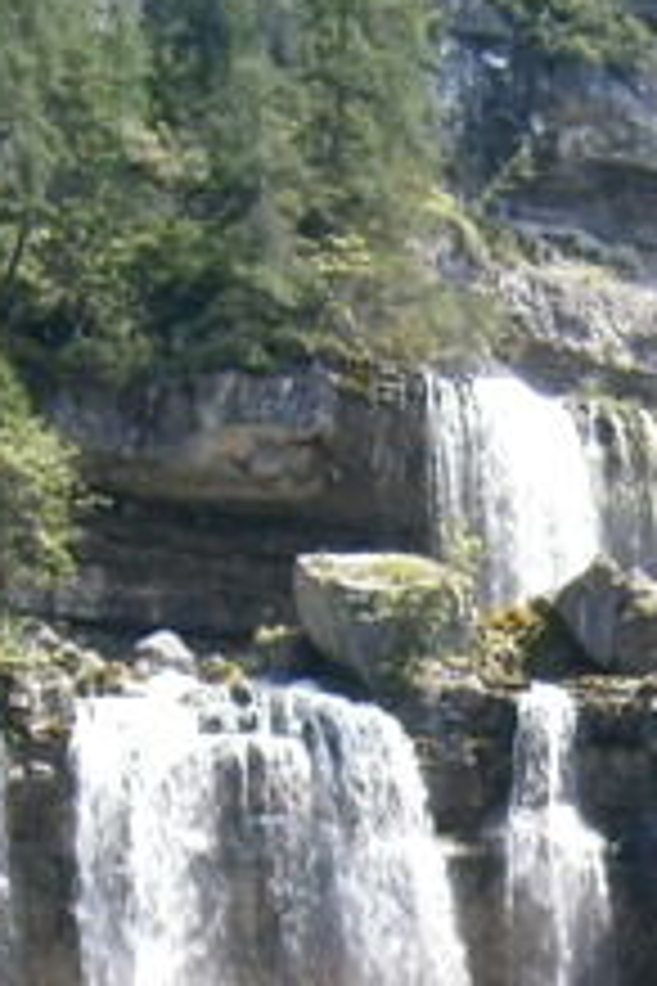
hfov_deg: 13.6
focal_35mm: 99
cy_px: 1328
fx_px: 2710
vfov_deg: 18.9
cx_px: 657
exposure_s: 1/50
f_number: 8
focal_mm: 4.7
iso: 80
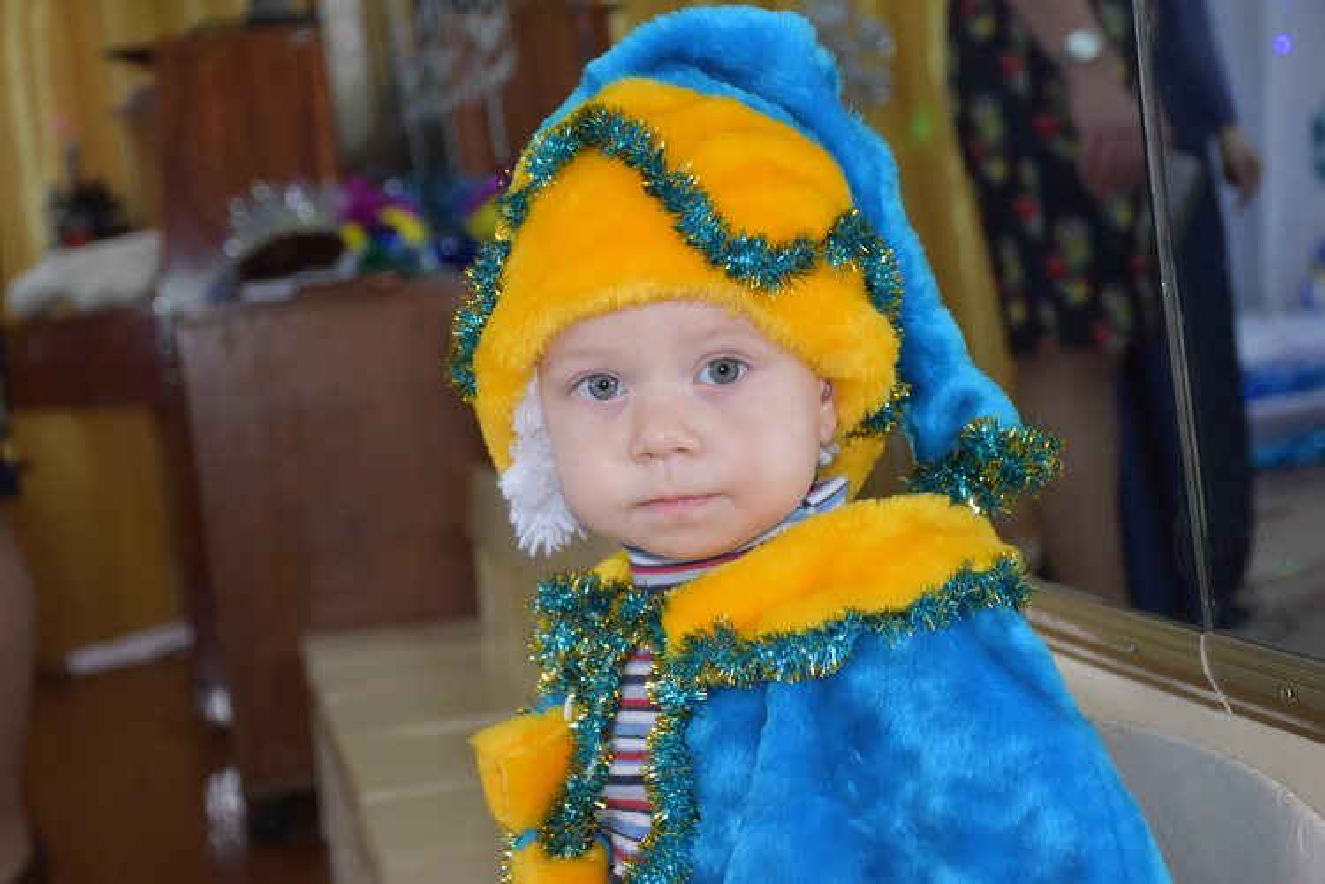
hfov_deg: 29.9
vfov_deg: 20.2
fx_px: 2484
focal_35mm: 68
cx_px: 662
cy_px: 442
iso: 1400
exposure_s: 1/60
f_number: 4.5
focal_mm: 45
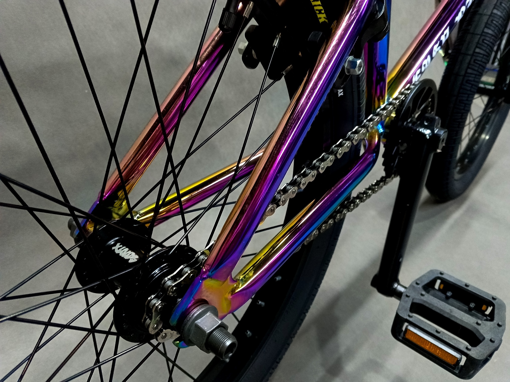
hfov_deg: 69.4
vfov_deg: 54.9
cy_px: 191
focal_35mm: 25
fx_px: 368
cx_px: 255
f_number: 1.6
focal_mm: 4.09
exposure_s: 1/20
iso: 914
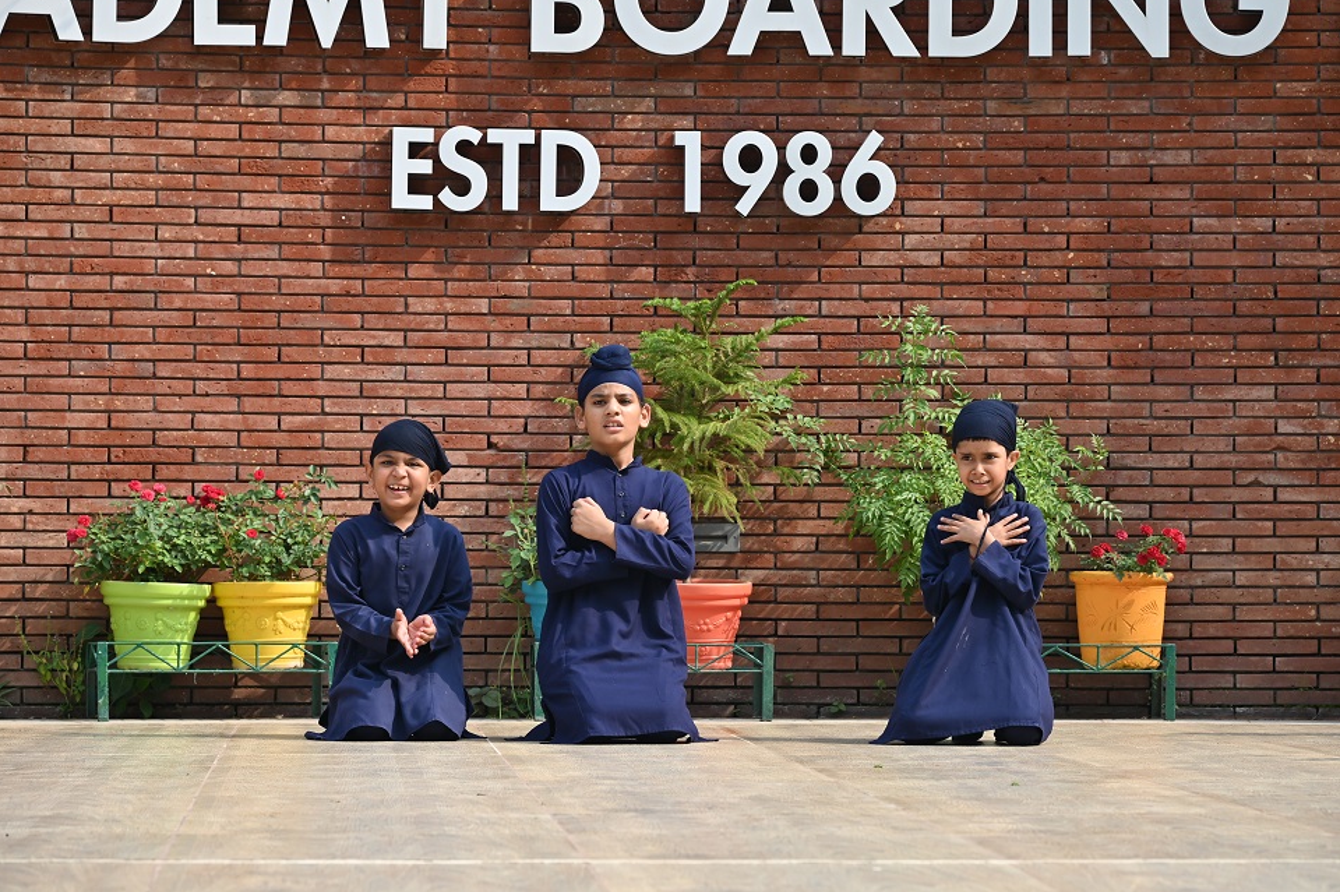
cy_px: 447
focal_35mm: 125
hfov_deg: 16.4
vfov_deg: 11.0
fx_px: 4650
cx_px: 667
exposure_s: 1/200
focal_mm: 120
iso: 125
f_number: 7.1
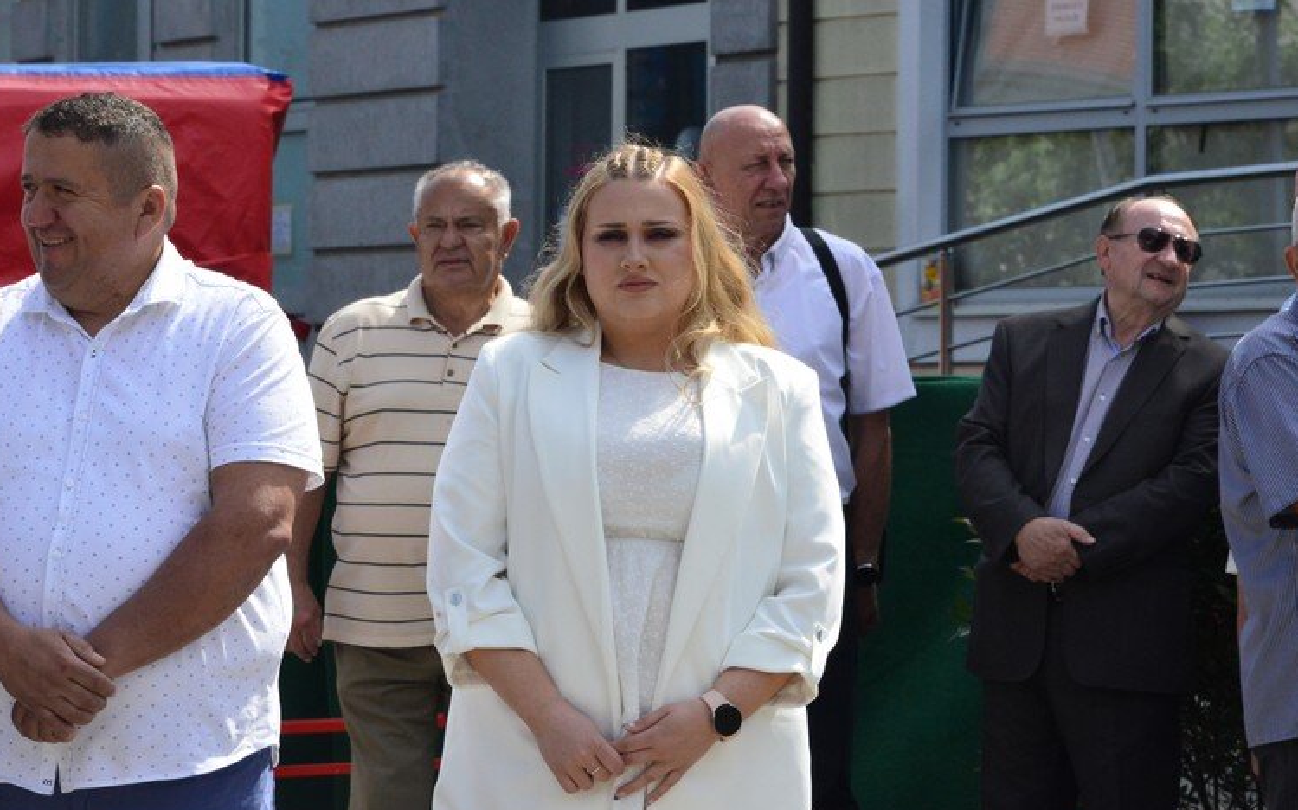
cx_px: 597
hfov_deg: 9.7
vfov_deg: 6.0
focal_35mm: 217
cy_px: 372
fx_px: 7673
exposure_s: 1/1000
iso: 4000
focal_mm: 190
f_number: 16
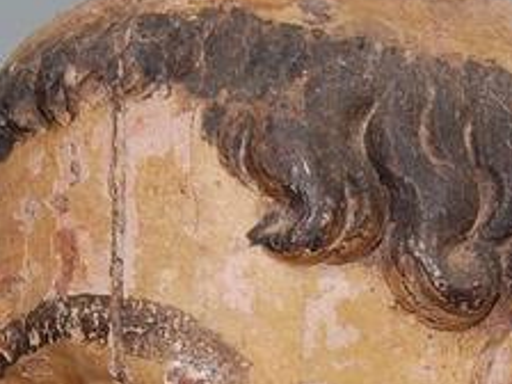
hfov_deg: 12.4
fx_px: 2362
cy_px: 461
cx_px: 327
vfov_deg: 9.2
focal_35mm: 160
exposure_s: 1/60
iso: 400
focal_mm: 31
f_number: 4.5
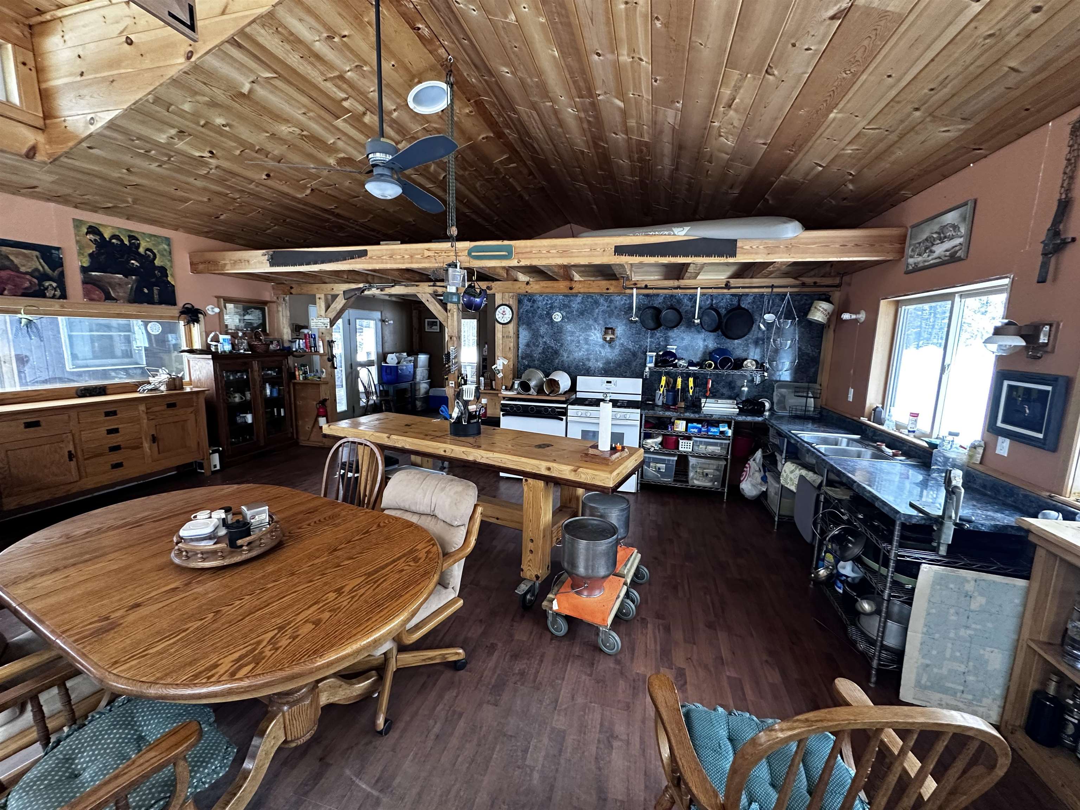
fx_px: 437
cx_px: 540
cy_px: 405
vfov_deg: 85.7
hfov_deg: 102.1
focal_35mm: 14
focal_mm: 2.22
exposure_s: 1/60
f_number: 2.2
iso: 320
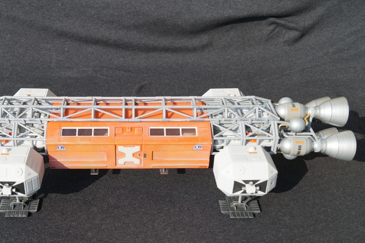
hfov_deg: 43.1
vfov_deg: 29.6
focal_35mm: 45
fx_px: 456
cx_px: 126
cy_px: 164
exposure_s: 1/400
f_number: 6.3
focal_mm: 22
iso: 100
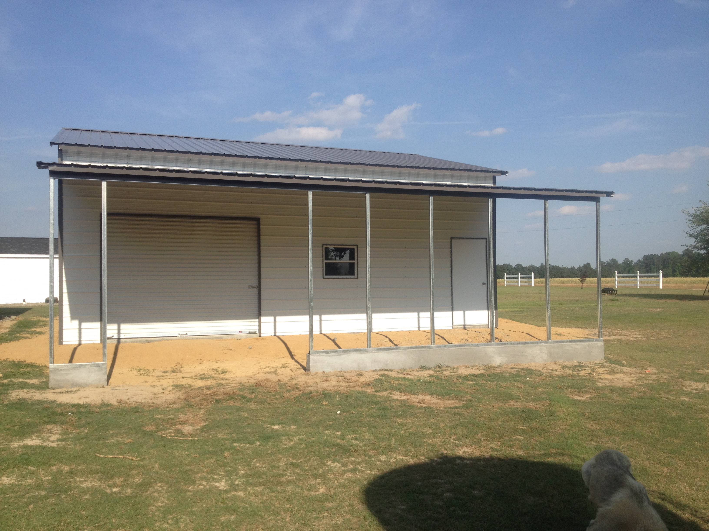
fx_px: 717
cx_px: 354
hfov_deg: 52.6
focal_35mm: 35
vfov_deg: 40.7
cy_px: 266
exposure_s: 1/1493
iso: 50
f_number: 2.4
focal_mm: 4.28
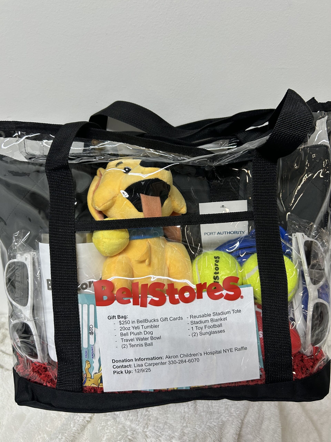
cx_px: 166
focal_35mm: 26
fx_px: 331
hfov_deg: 53.1
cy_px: 221
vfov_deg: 67.3
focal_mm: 5.7
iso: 100
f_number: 1.5
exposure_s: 1/120
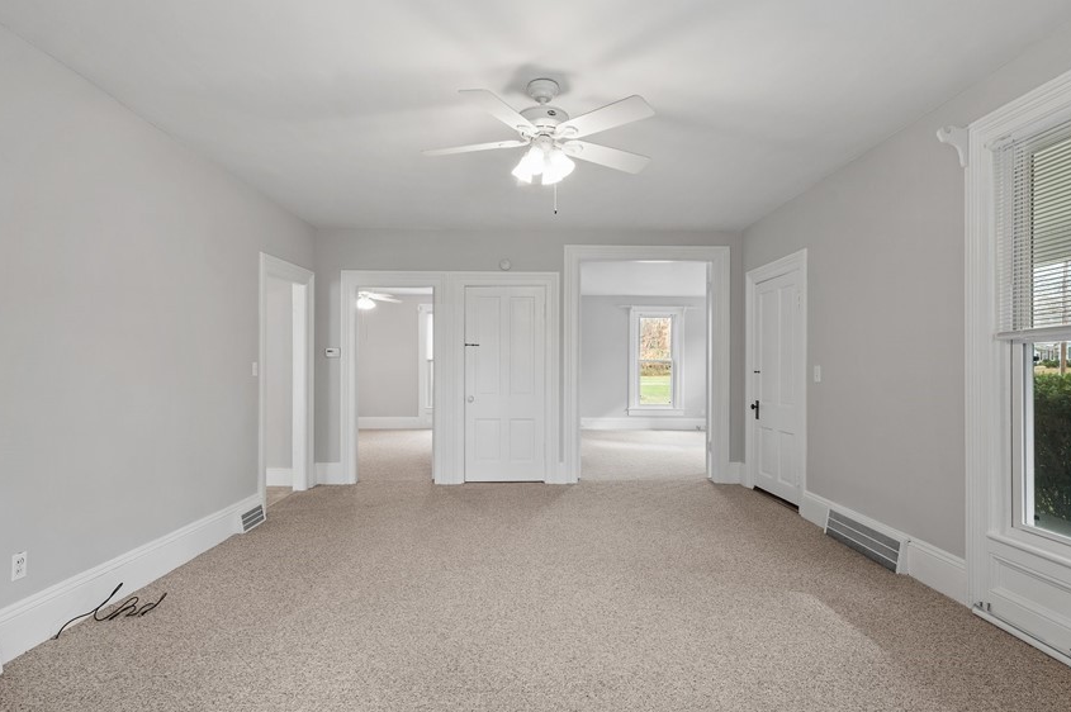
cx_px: 541
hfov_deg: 90.0
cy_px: 356
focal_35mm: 18
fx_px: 535
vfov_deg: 67.3
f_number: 8
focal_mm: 14
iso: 400
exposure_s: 1/4
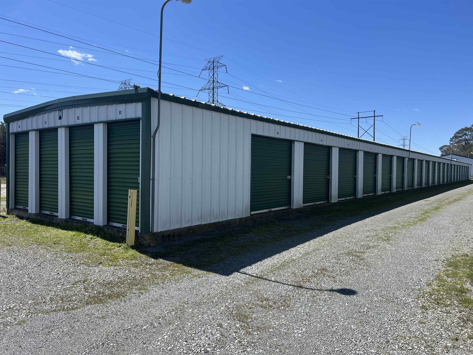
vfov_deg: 53.1
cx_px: 236
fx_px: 355
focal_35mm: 26
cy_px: 178
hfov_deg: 67.3
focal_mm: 5.7
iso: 50
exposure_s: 1/4115
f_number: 1.5
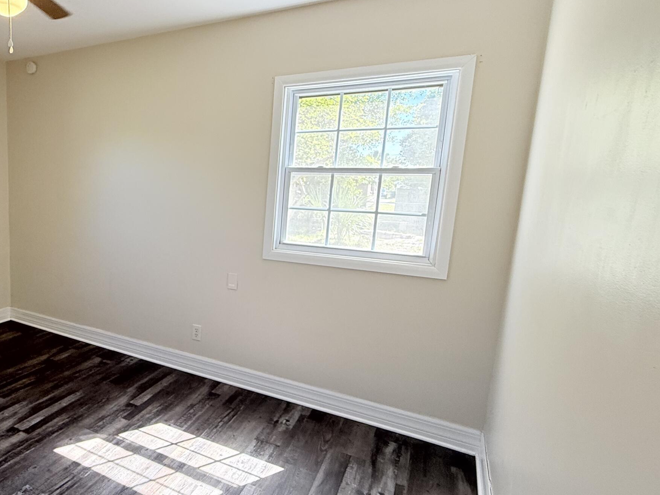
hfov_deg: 65.7
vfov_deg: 56.8
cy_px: 250
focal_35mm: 24
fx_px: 458
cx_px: 140
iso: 125
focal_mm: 2.22
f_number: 2.2
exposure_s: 1/99
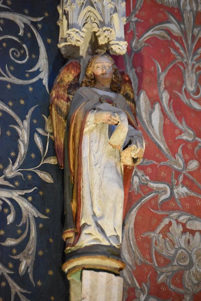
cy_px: 150
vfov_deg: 14.4
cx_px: 100
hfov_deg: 9.6
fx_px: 1193
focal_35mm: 142
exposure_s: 1/125
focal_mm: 95
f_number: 4.5
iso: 10000
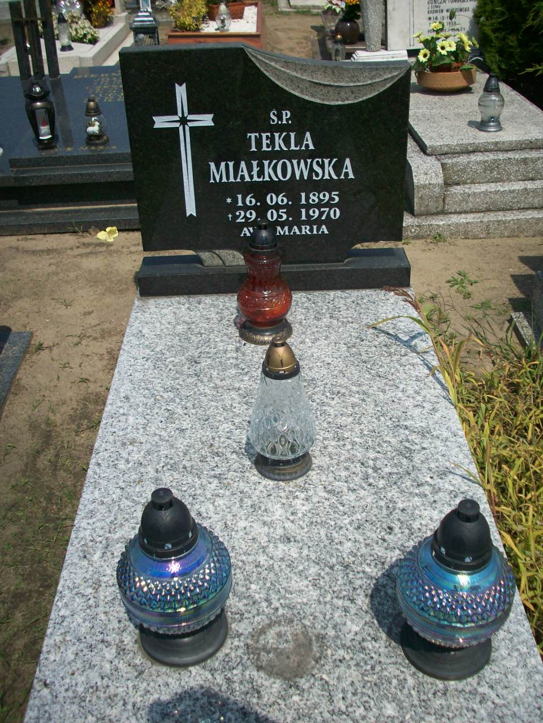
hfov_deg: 38.7
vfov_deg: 50.1
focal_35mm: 37
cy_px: 362
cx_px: 272
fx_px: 774
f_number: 5.6
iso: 80
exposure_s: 1/642
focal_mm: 6.2
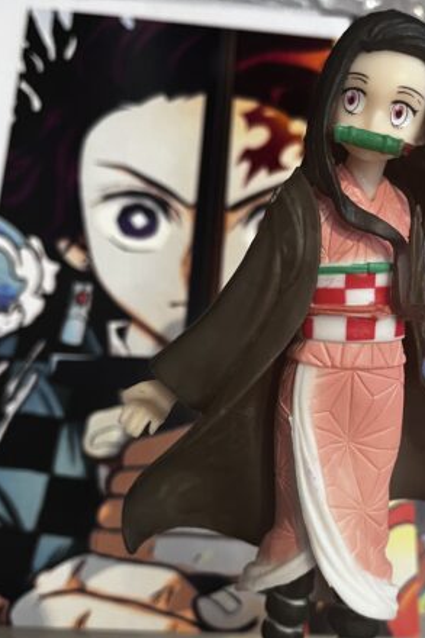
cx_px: 309
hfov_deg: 32.1
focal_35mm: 41
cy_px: 404
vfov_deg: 46.9
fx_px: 727
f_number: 1.6
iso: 160
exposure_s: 1/50
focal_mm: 5.1
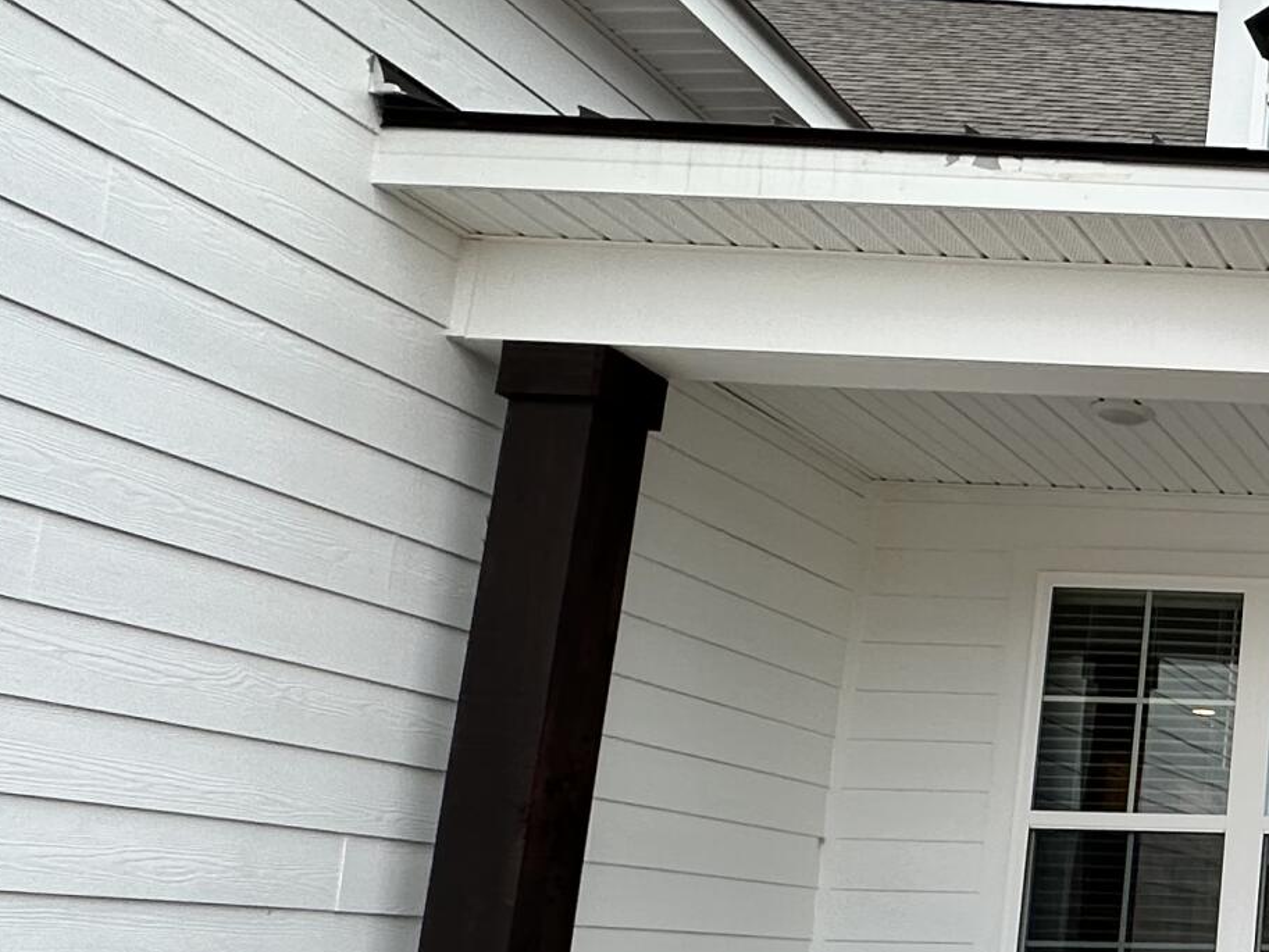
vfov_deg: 31.0
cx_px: 1853
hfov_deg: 28.6
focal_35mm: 46
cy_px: 713
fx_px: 1687
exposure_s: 1/373
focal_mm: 2.22
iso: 40
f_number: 2.2
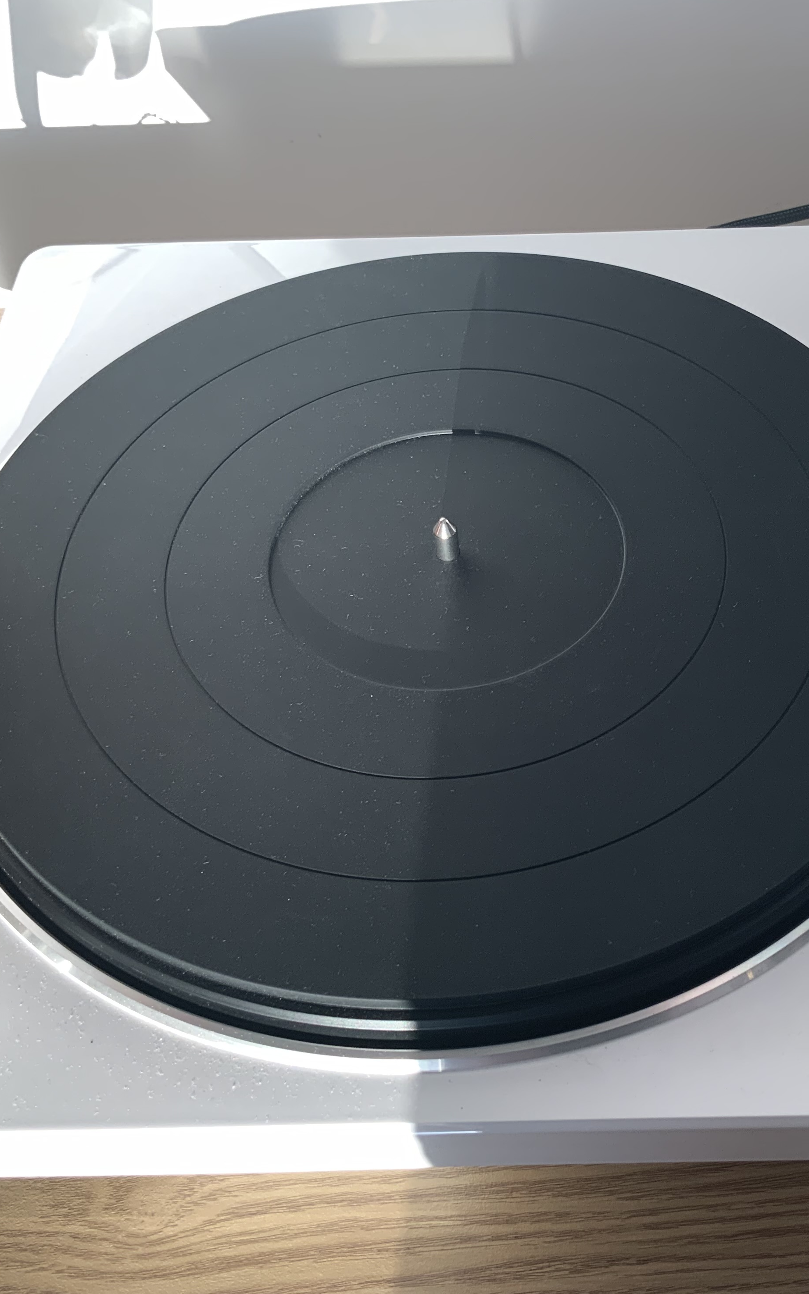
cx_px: 577
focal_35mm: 42
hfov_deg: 30.2
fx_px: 1482
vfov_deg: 47.2
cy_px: 659
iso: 16
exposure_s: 1/100
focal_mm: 3
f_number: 1.8
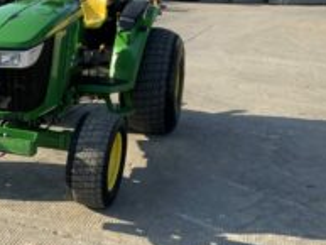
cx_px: 100
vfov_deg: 26.4
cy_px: 37
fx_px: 509
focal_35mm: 54
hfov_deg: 35.1
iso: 16
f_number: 1.8
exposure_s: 1/1055
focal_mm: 3
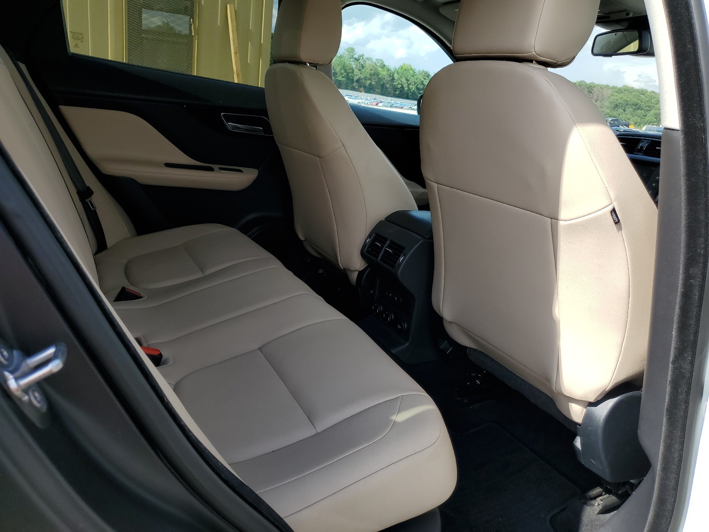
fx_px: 533
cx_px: 354
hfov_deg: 67.3
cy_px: 266
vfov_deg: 53.1
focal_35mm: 26
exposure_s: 1/1250
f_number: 1.5
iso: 50
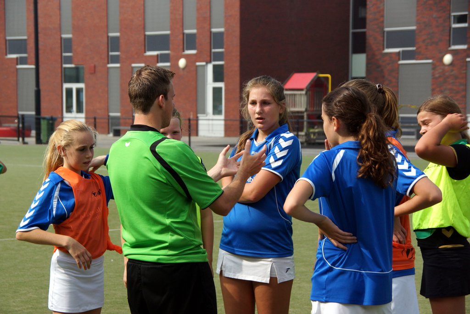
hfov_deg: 18.2
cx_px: 235
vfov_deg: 12.2
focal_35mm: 112
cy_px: 157
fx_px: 1469
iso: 400
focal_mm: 75
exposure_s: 1/1600
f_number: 7.1
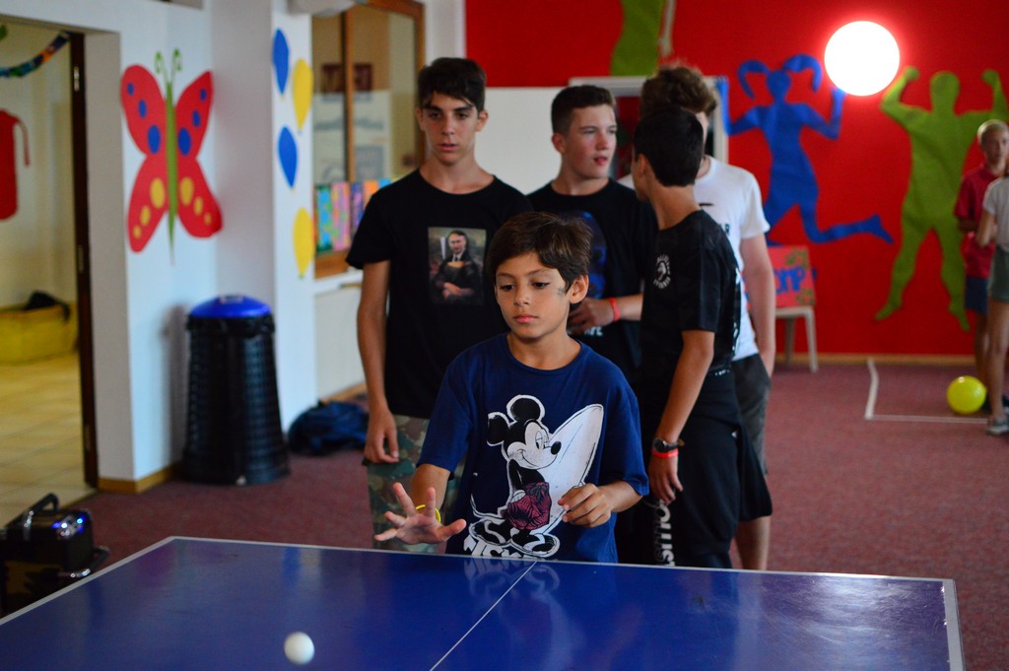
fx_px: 1470
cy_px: 336
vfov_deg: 25.7
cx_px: 504
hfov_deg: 37.9
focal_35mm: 52
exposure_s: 1/320
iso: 1600
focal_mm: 35
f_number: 1.8
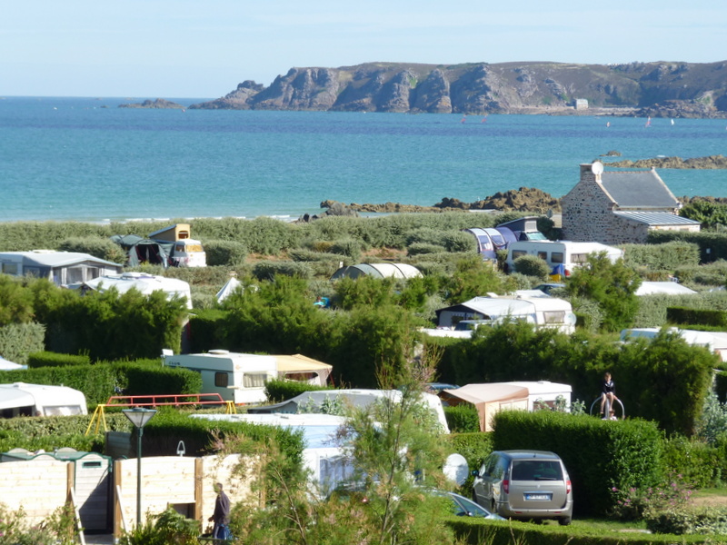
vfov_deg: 7.6
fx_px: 4116
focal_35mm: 196
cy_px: 272
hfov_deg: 10.1
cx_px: 364
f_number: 5
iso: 80
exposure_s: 1/250
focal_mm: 34.9
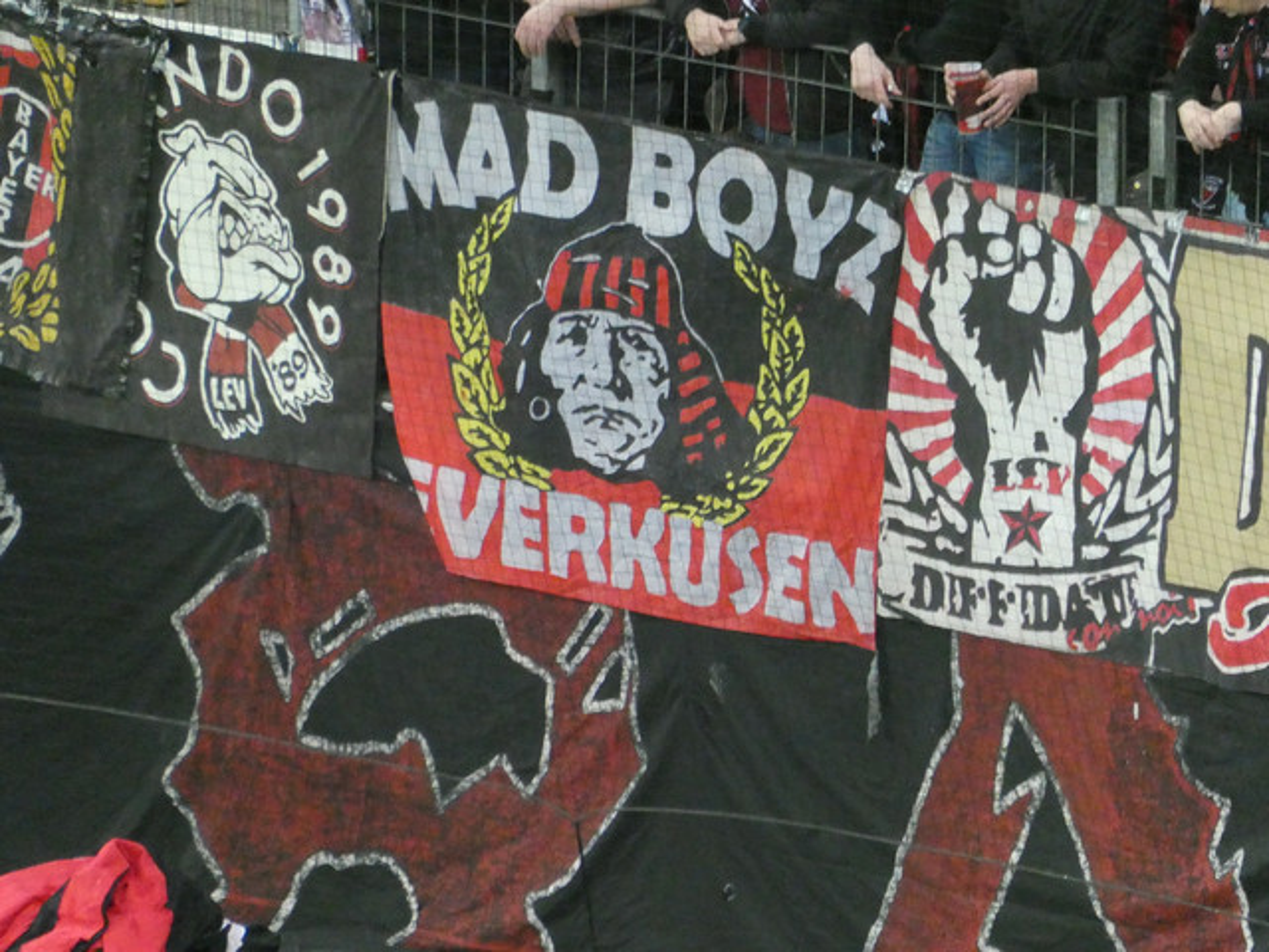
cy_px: 476
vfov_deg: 1.7
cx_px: 634
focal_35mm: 880
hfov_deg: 2.3
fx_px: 32260
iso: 1600
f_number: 6.4
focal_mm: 129
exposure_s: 1/80
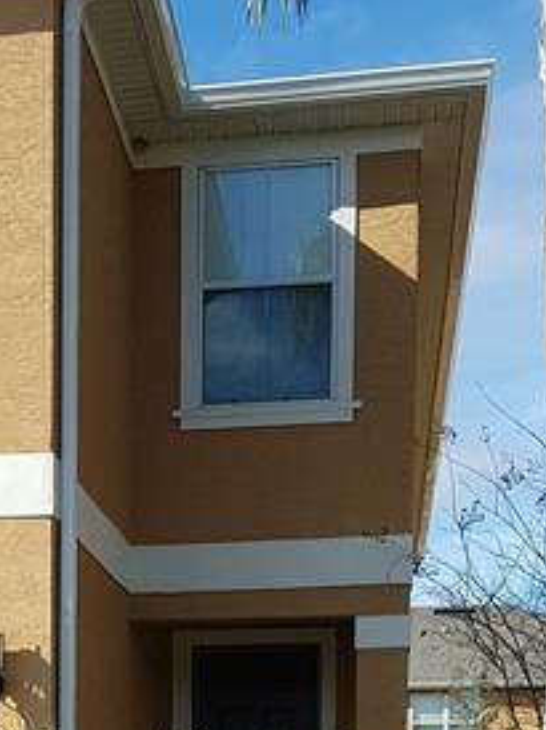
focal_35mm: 73
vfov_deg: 24.5
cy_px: 850
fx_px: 1538
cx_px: 168
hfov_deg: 20.0
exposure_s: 1/1836
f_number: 1.7
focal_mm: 4.2
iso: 40
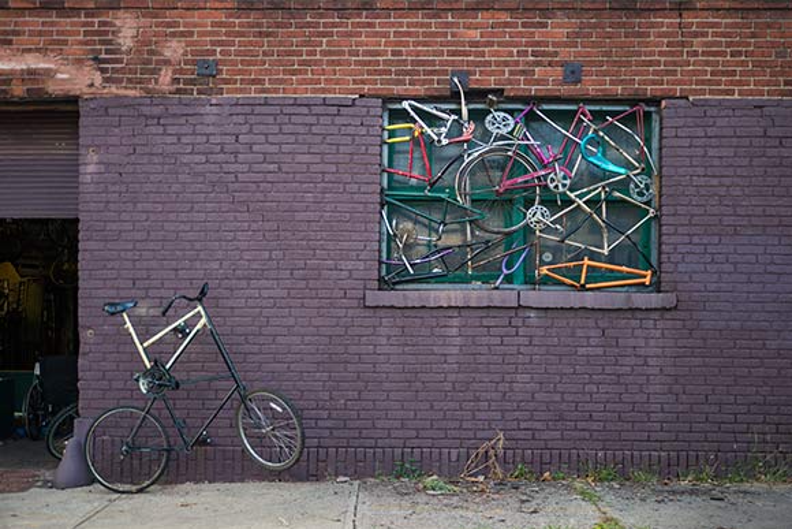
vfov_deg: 33.4
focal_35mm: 40
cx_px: 396
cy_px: 264
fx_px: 880
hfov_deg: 48.4
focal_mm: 40
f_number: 2.8
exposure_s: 1/250
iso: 200
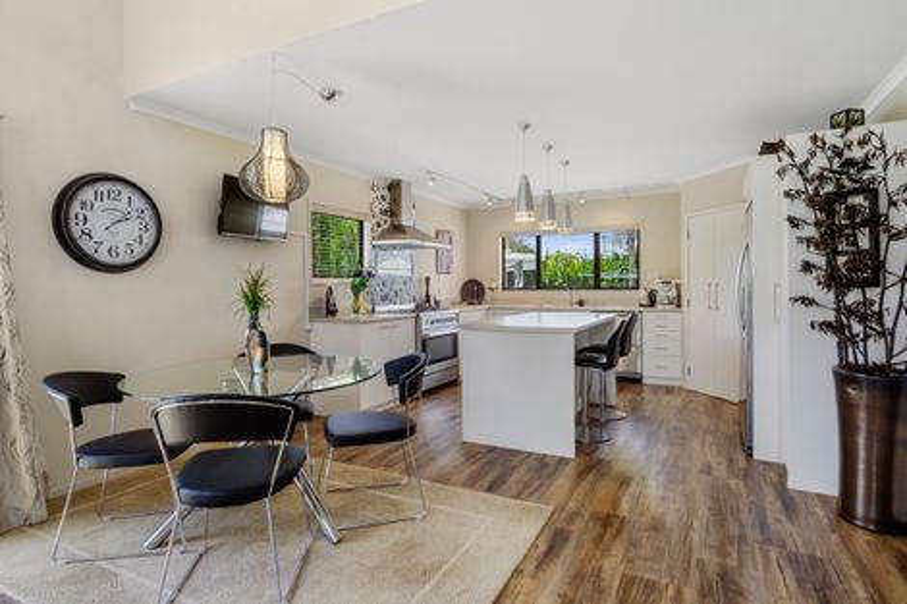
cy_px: 302
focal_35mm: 18
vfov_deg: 67.3
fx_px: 453
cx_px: 454
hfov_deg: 90.0
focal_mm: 12
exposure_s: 1/5
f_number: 11
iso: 200
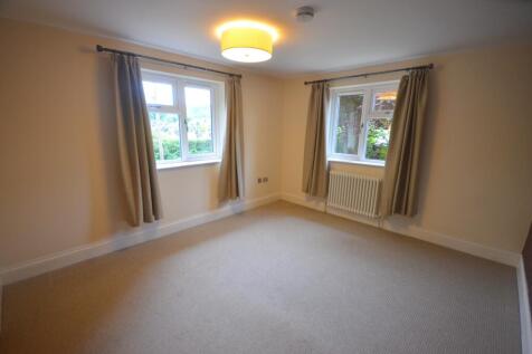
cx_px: 266
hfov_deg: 100.4
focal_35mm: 15
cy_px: 177
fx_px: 222
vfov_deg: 77.3
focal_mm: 10
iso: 720
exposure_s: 1/60
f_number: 4
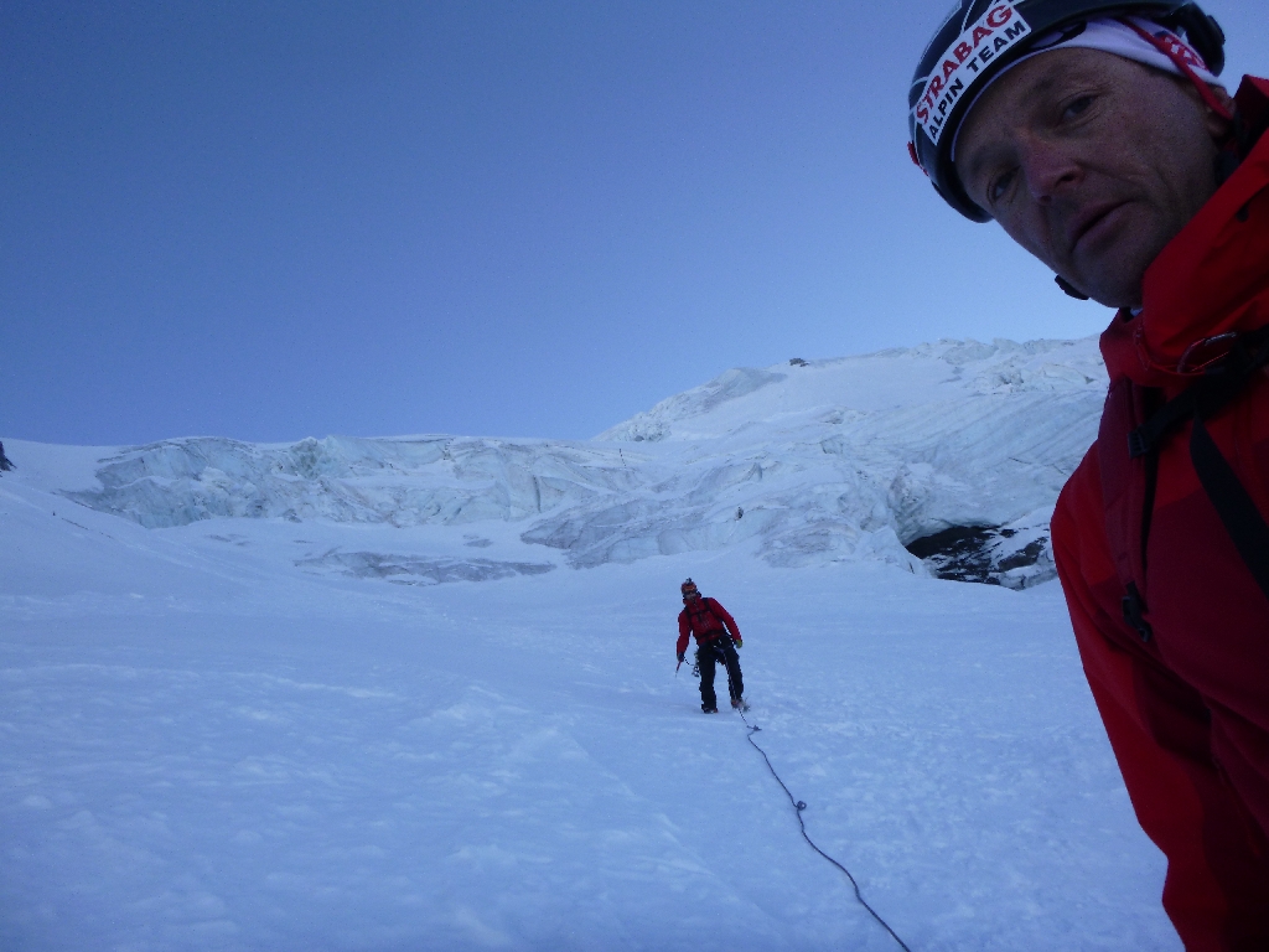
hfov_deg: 69.4
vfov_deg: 54.9
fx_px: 916
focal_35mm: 25
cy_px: 476
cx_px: 634
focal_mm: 4.5
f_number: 3.9
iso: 100
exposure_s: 1/250
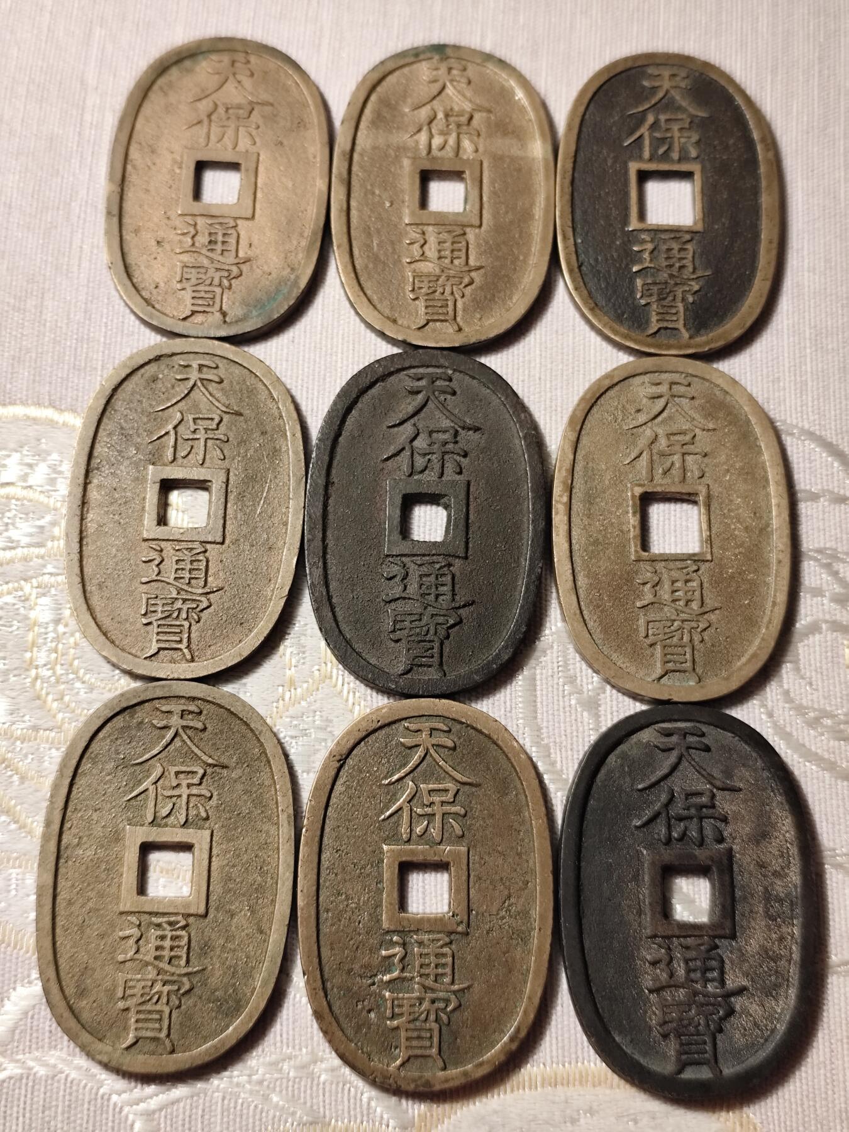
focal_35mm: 46
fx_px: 1504
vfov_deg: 41.2
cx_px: 424
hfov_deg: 31.5
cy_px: 566
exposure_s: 1/25
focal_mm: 6.19
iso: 400
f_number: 1.65
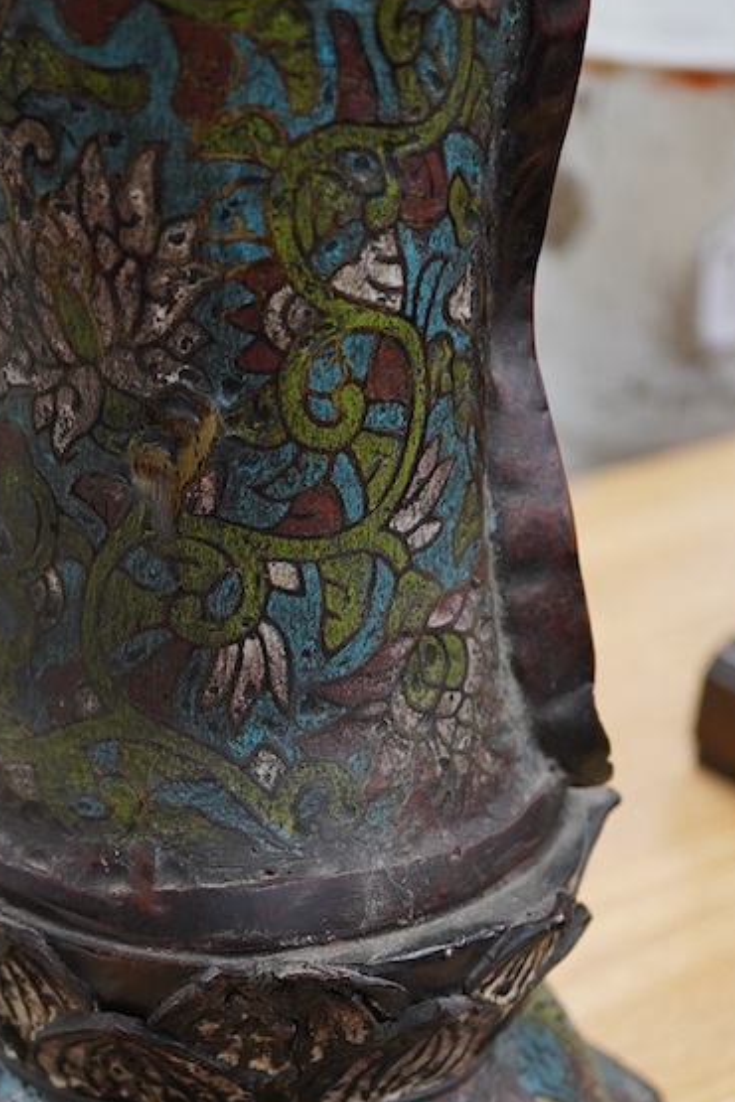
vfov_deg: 27.2
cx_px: 248
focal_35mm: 73
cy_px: 870
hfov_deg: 18.6
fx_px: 2235
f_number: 3.5
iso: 1250
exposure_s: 1/125
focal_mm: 30
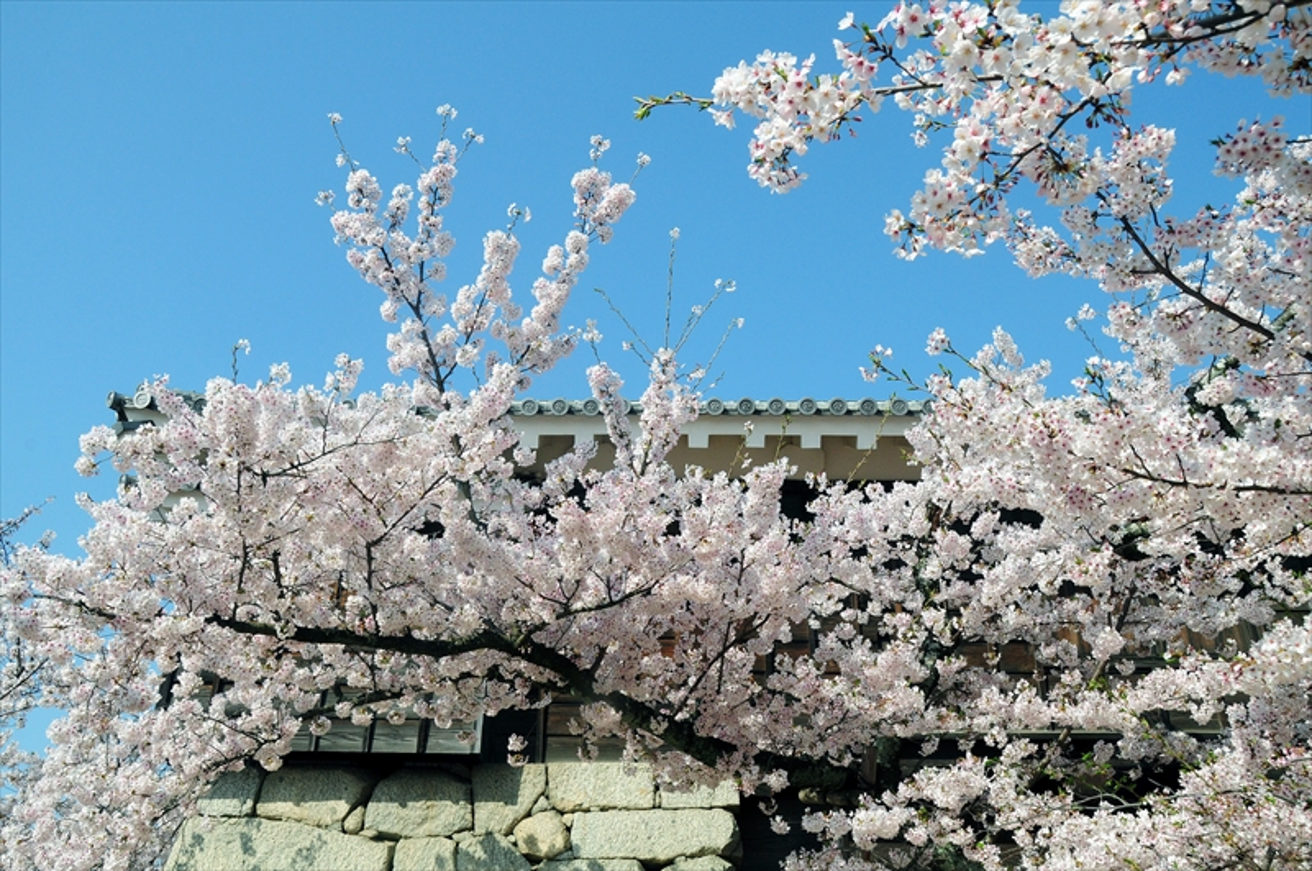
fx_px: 1201
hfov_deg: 57.3
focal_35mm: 33
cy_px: 436
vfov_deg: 39.9
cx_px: 656
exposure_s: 1/500
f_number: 11
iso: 400
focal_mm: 22
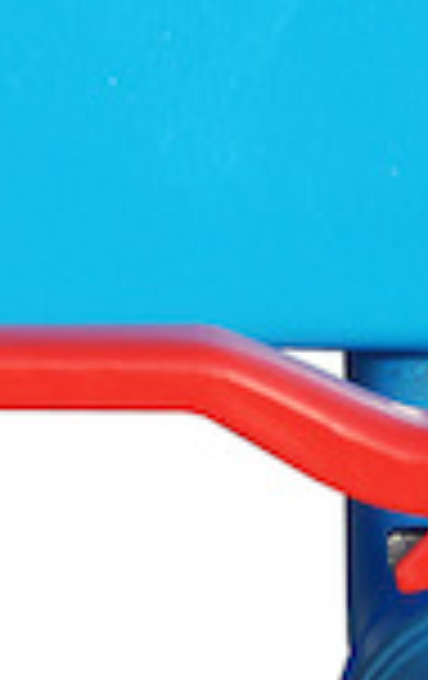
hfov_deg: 2.0
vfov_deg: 3.2
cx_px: 239
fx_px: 12222
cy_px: 534
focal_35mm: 658
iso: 125
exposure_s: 1/100
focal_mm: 130
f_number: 5.6
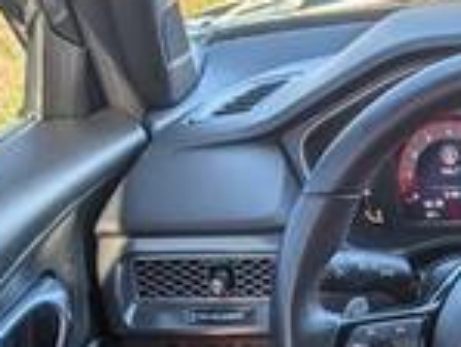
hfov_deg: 22.9
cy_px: 542
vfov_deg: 16.4
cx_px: 486
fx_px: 1080
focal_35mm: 81
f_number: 1.68
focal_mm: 6.9
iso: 20
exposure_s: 1/263
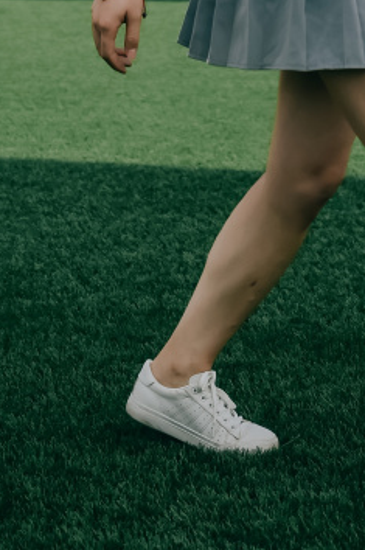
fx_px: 2120
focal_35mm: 139
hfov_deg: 9.8
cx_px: 262
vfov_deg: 13.6
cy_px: -354
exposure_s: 1/400
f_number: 4
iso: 100
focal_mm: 41
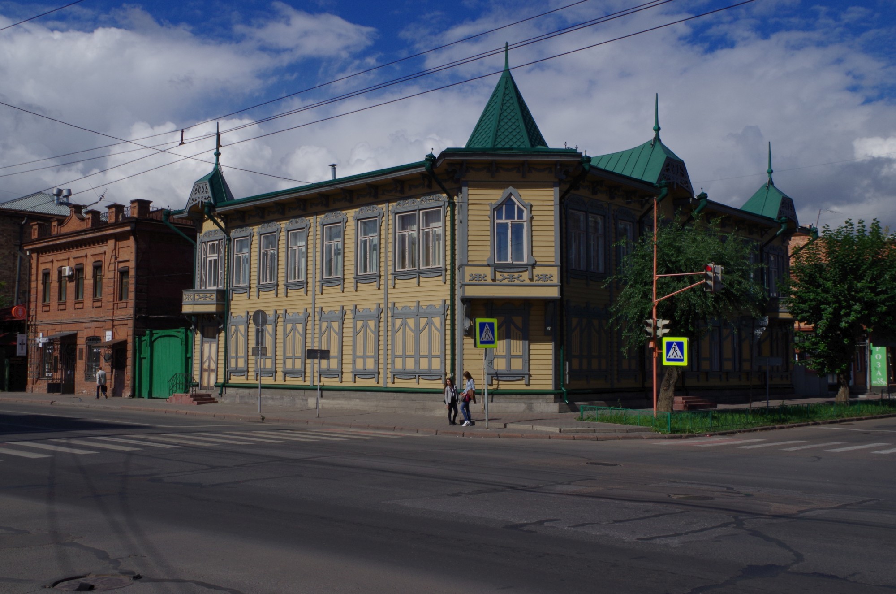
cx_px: 448
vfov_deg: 36.7
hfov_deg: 53.2
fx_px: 894
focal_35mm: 36
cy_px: 297
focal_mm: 24.38
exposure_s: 1/200
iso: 200
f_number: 18
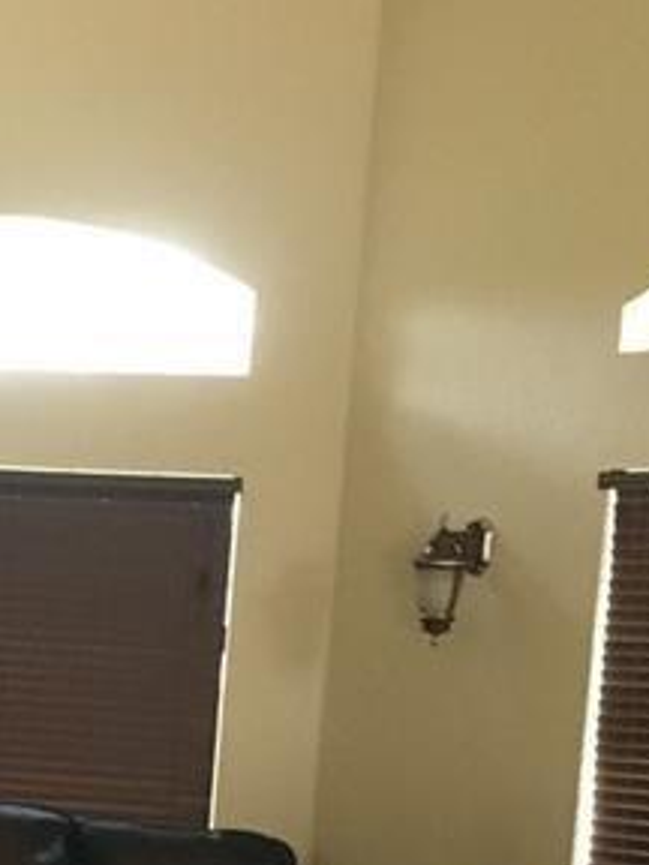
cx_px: -382
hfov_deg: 11.6
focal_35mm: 121
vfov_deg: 15.9
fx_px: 3025
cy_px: 886
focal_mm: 4.15
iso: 160
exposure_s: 1/30
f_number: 2.2
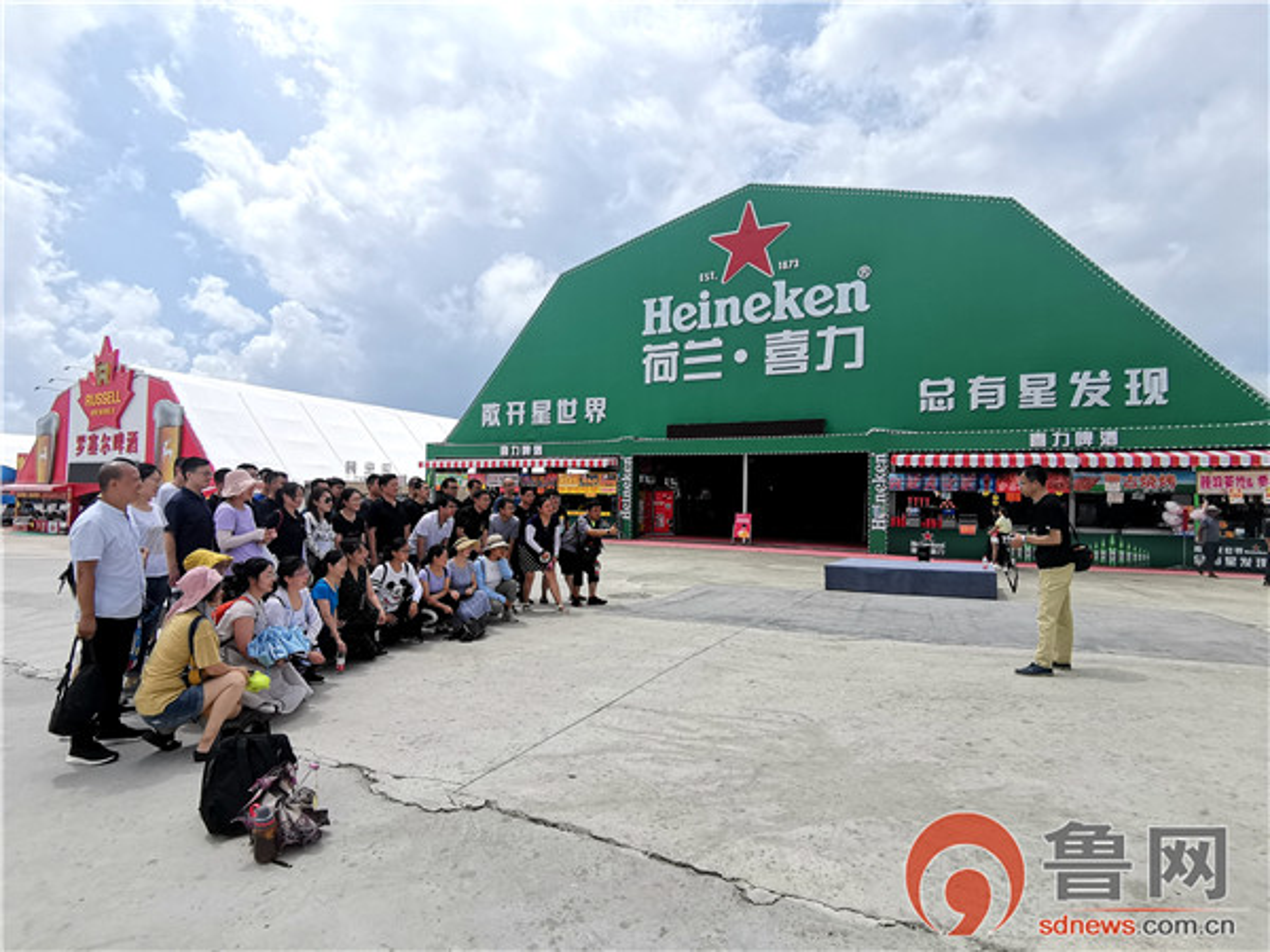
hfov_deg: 91.0
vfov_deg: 74.7
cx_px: 635
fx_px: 624
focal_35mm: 17
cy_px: 476
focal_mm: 2.26
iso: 50
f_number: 2.2
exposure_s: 1/2625
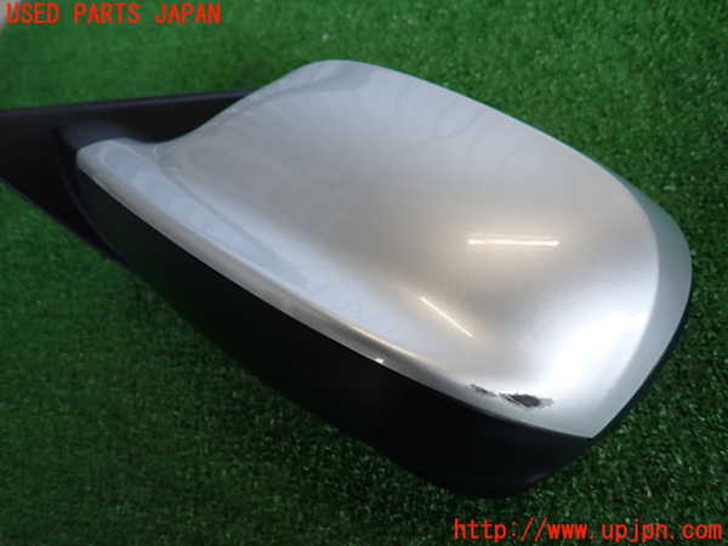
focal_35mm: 25
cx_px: 364
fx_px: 526
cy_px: 273
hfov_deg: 69.4
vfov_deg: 54.9
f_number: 2
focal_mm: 4.5
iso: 100
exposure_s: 1/80
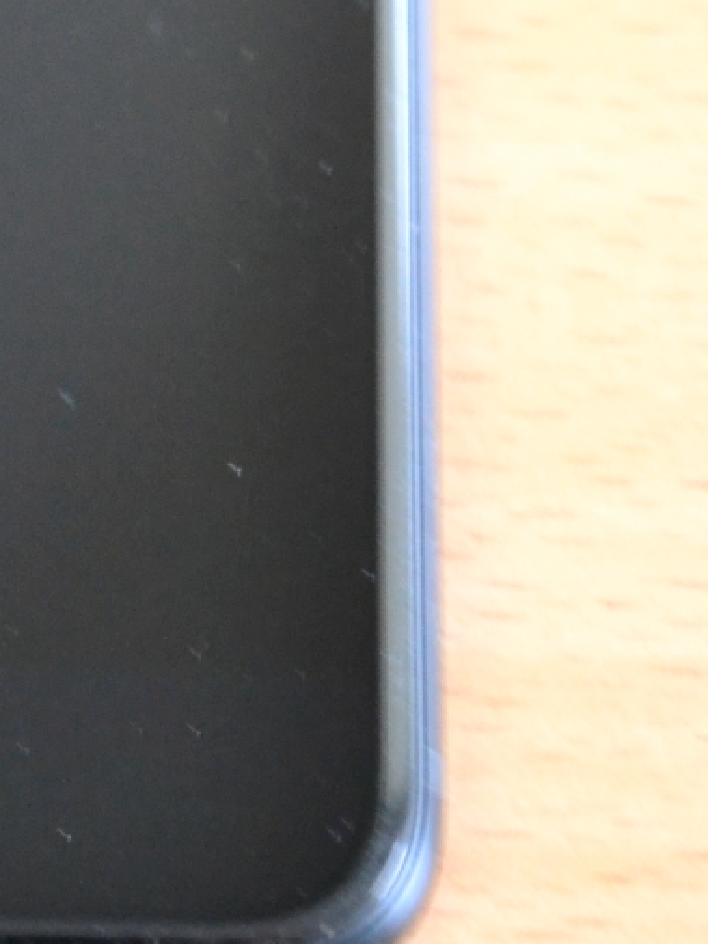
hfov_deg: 5.9
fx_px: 6835
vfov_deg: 7.8
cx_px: -195
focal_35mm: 251
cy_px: -138
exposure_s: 1/25
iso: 3200
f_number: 5.6
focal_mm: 55
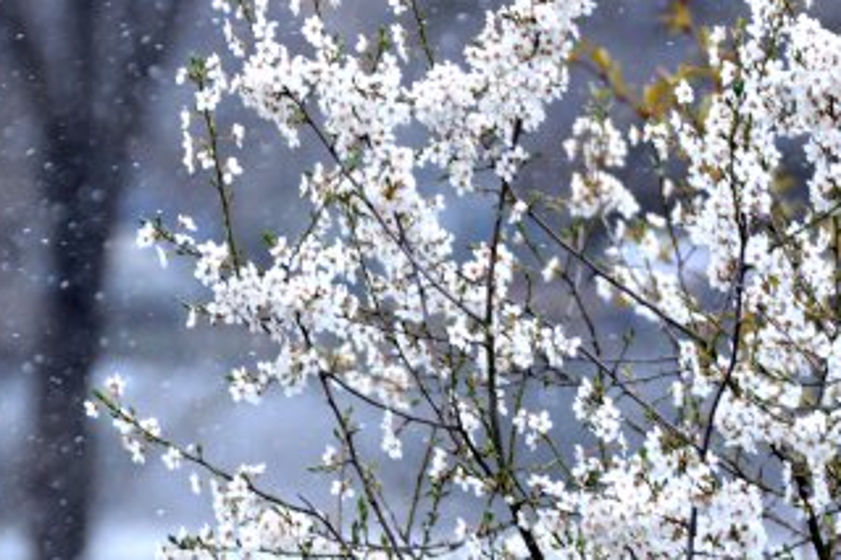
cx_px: 305
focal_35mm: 603
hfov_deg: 3.4
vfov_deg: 2.3
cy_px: 343
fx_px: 14079
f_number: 5.3
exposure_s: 1/500
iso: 500
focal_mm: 210
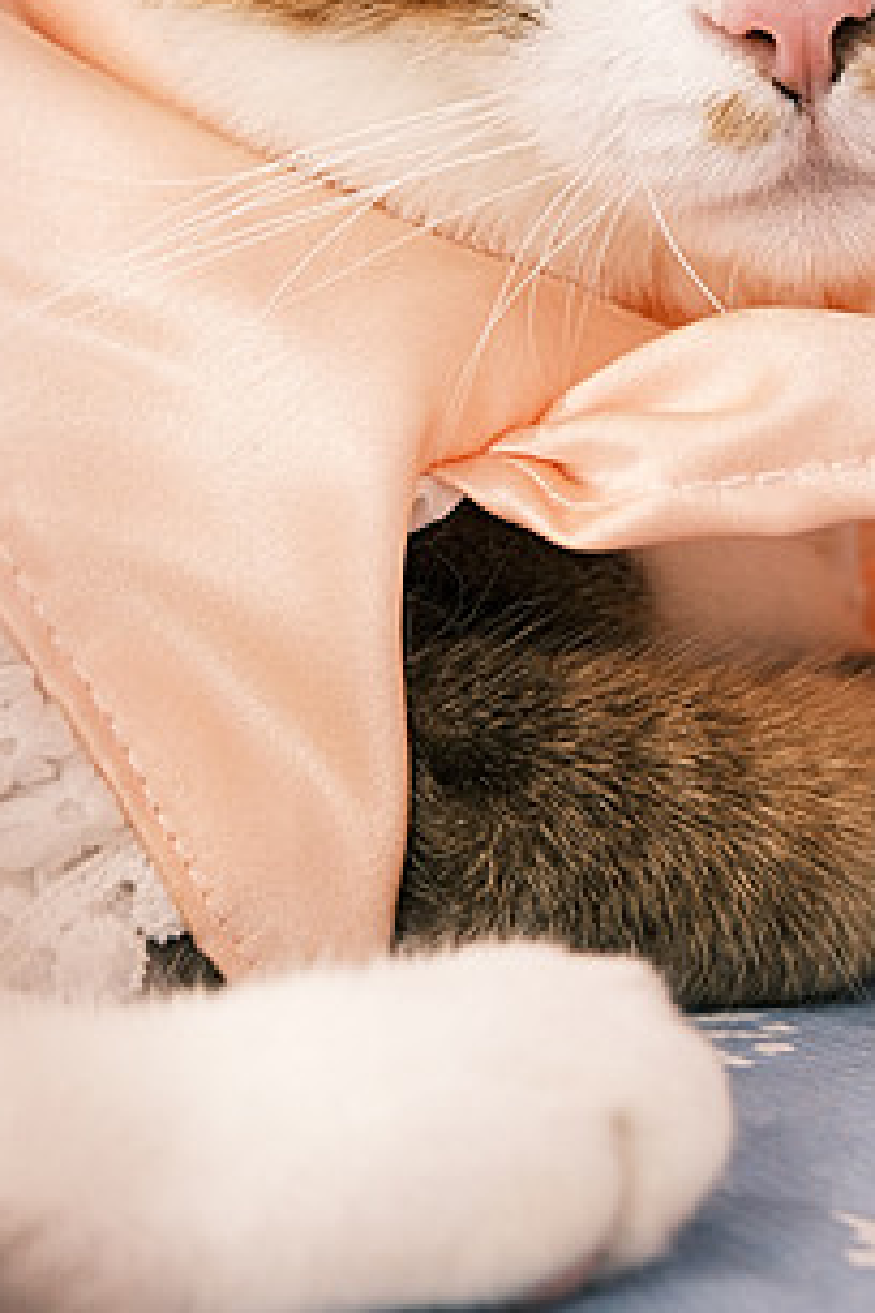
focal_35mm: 128
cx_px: 688
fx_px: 4666
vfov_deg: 15.8
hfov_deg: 10.7
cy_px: 112
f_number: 2.8
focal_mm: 32.9
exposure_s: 1/100
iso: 1000
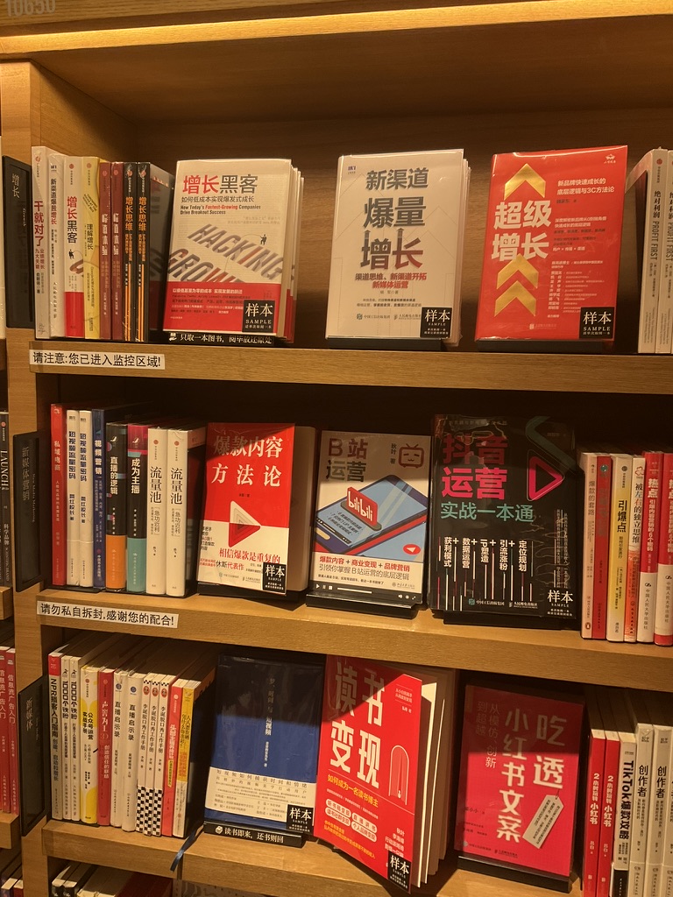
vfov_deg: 61.7
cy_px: 448
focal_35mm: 29
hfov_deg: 48.2
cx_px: 336
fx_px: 752
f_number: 1.8
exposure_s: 1/87
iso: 64
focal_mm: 3
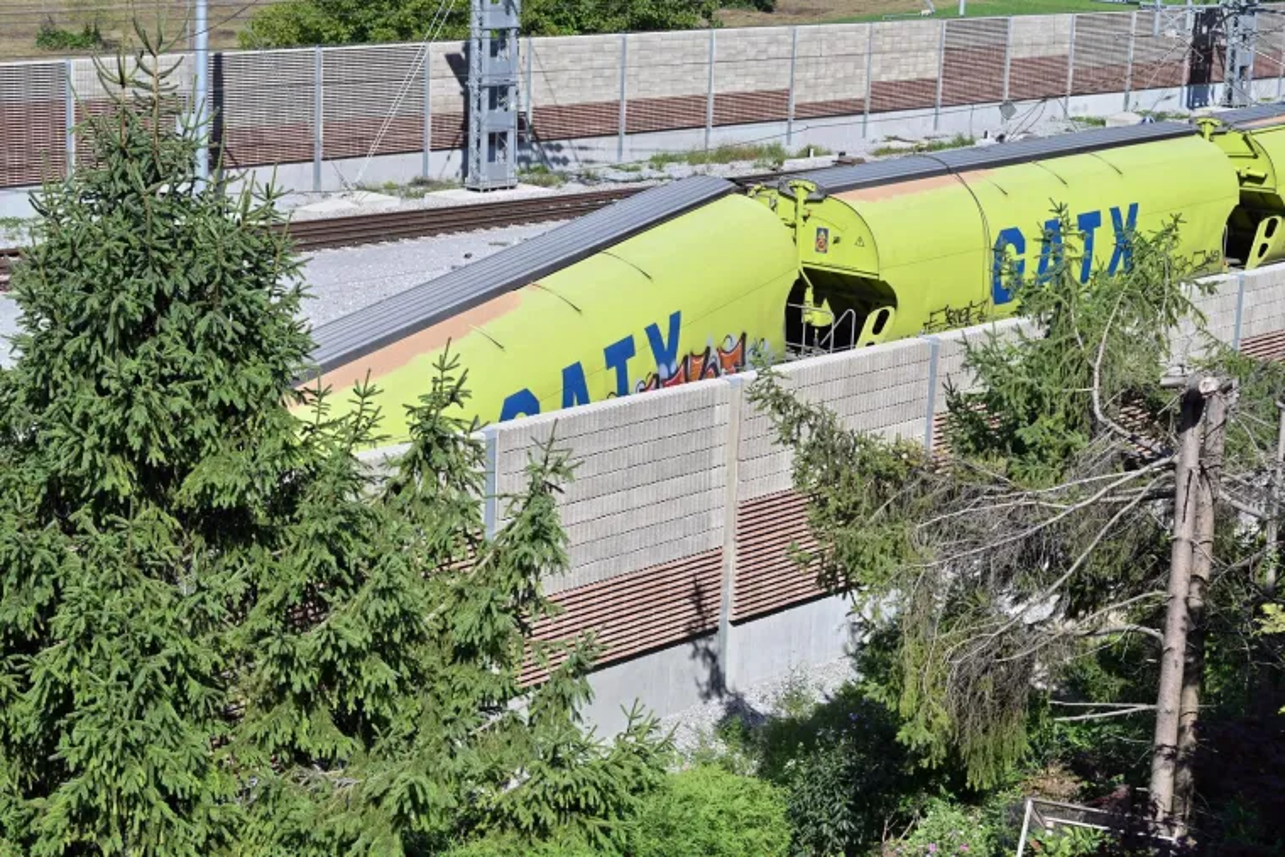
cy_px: 428
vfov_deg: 19.5
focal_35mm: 70
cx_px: 642
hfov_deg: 28.8
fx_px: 2499
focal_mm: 70
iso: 160
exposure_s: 1/2000
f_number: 5.6
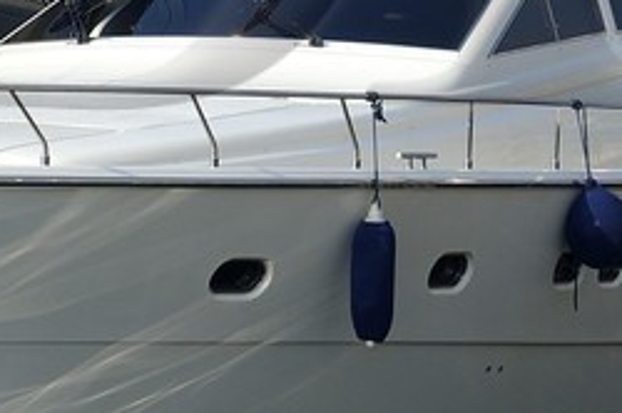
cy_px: -299
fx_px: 3537
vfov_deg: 6.5
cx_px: 423
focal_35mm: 205
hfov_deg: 10.0
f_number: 10
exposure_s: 1/320
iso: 200
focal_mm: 32
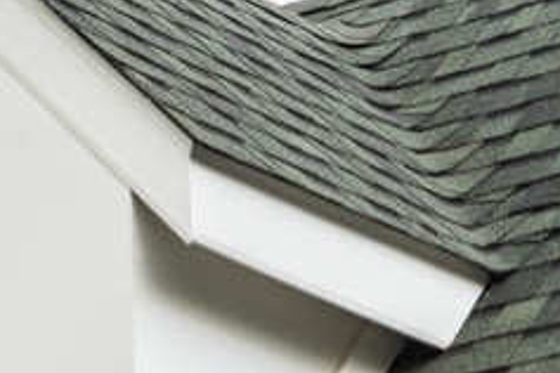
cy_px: 326
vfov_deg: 4.7
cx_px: -246
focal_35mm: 291
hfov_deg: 7.0
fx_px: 4526
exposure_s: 1/100
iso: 100
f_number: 11
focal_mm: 86
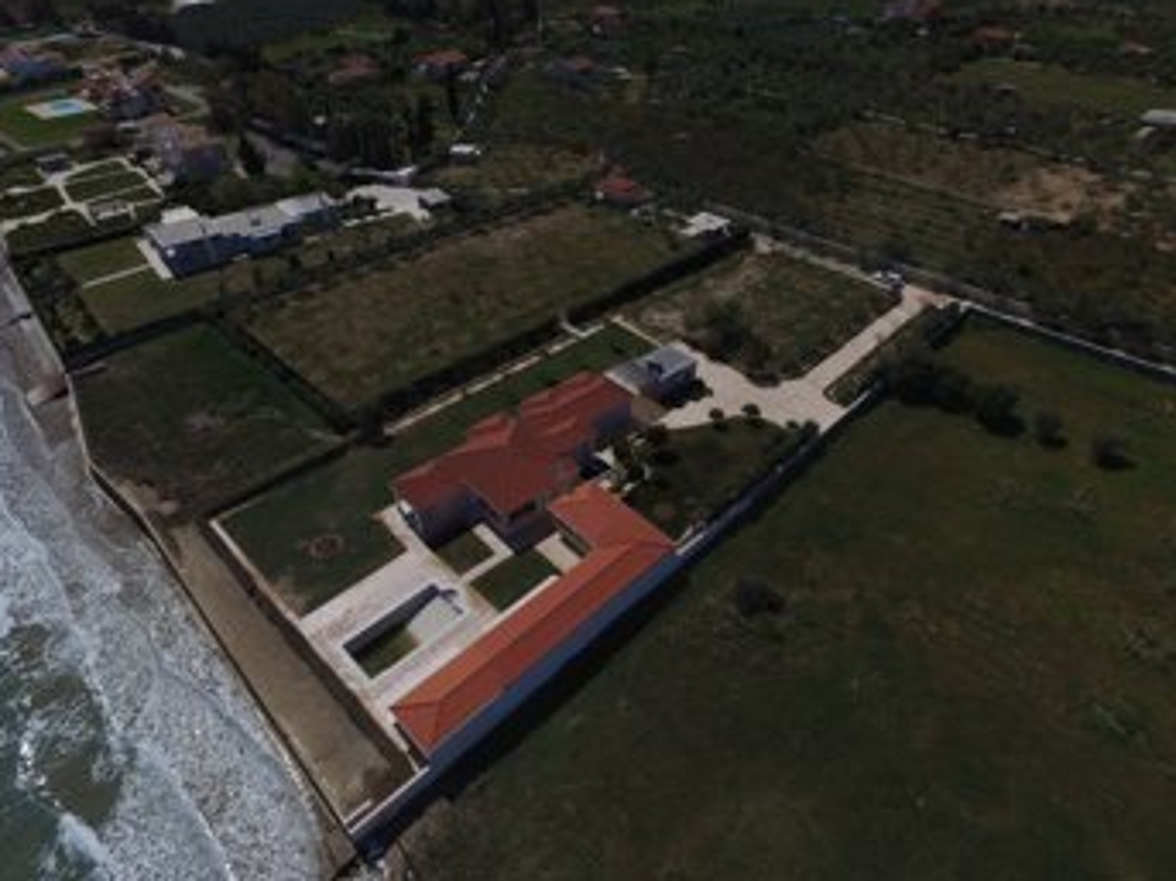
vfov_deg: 63.4
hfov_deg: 79.0
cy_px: 425
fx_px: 713
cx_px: 590
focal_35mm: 21
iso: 100
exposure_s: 1/3597
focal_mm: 3.61
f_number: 2.8
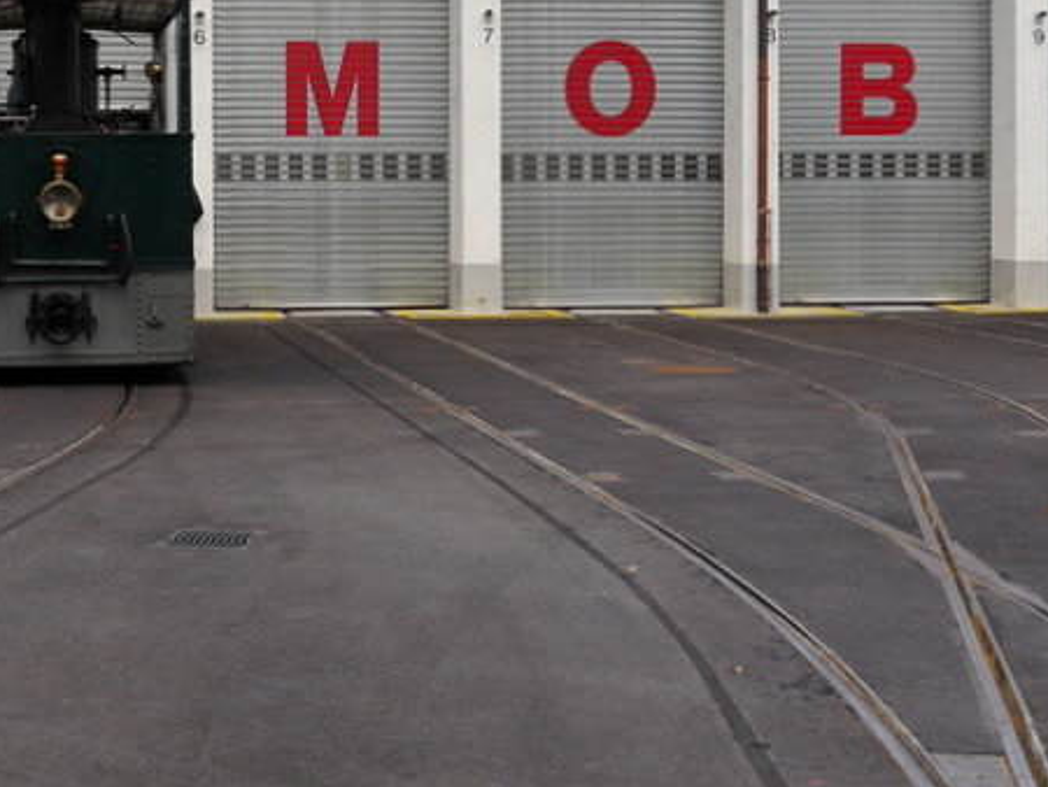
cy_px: 182
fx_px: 2423
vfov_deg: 18.3
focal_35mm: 80
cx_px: 268
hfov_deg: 24.2
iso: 160
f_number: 5
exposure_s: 1/200
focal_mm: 15
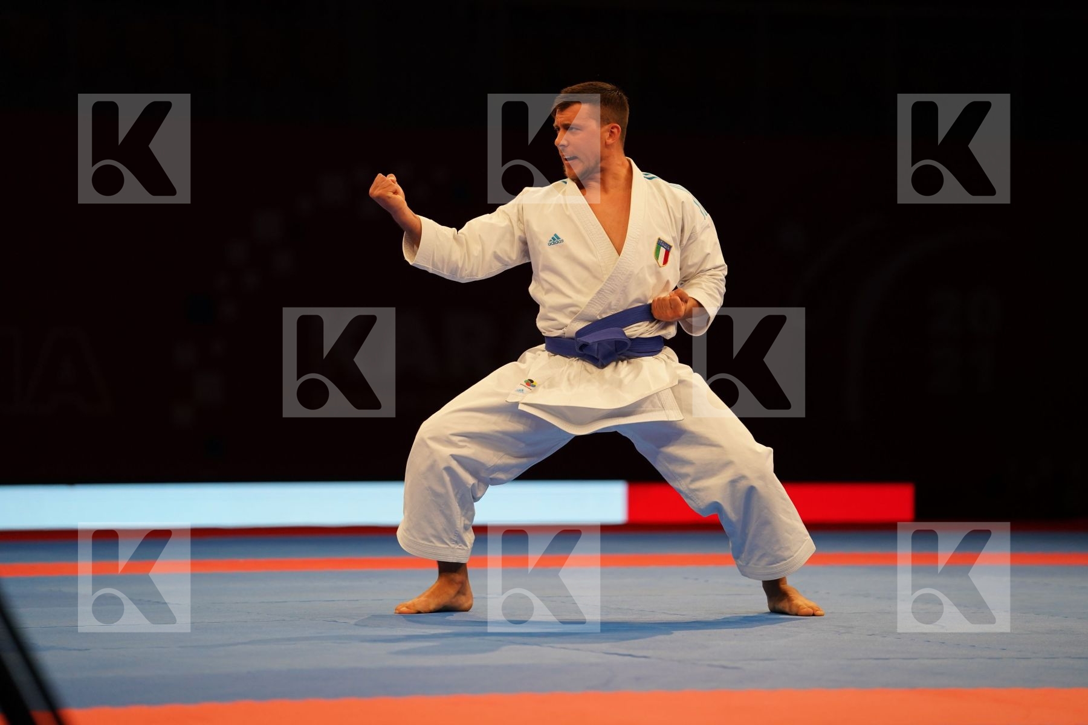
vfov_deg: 7.9
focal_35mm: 173
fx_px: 5228
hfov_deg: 11.9
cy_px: 362
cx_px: 544
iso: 1000
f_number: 2.8
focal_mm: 173
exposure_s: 1/500
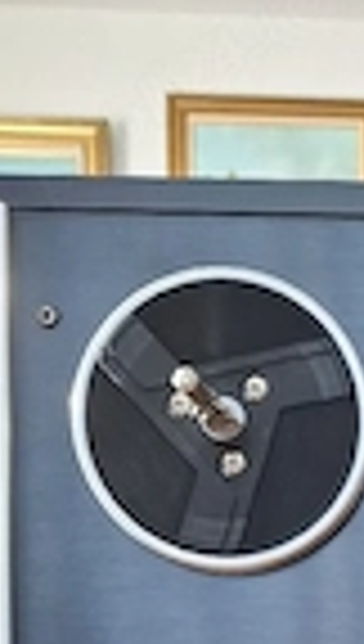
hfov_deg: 15.4
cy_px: 847
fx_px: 1195
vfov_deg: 25.7
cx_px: 616
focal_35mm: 70
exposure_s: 1/50
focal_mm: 5.54
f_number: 1.8
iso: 200
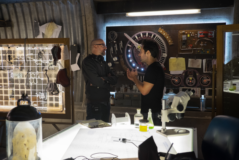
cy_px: 80
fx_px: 252
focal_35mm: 38
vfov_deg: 35.1
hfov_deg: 50.7
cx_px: 120
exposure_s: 1/60
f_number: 4
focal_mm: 25.4
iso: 1600
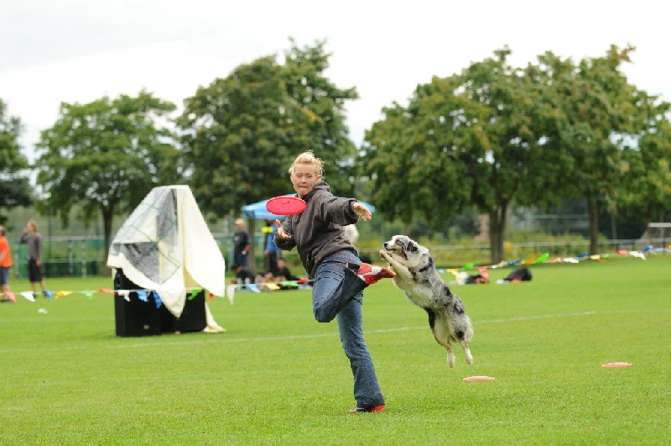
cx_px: 336
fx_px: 2652
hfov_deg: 14.4
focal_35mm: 142
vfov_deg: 9.6
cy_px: 223
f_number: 2.8
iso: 500
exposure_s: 1/1600
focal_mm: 95
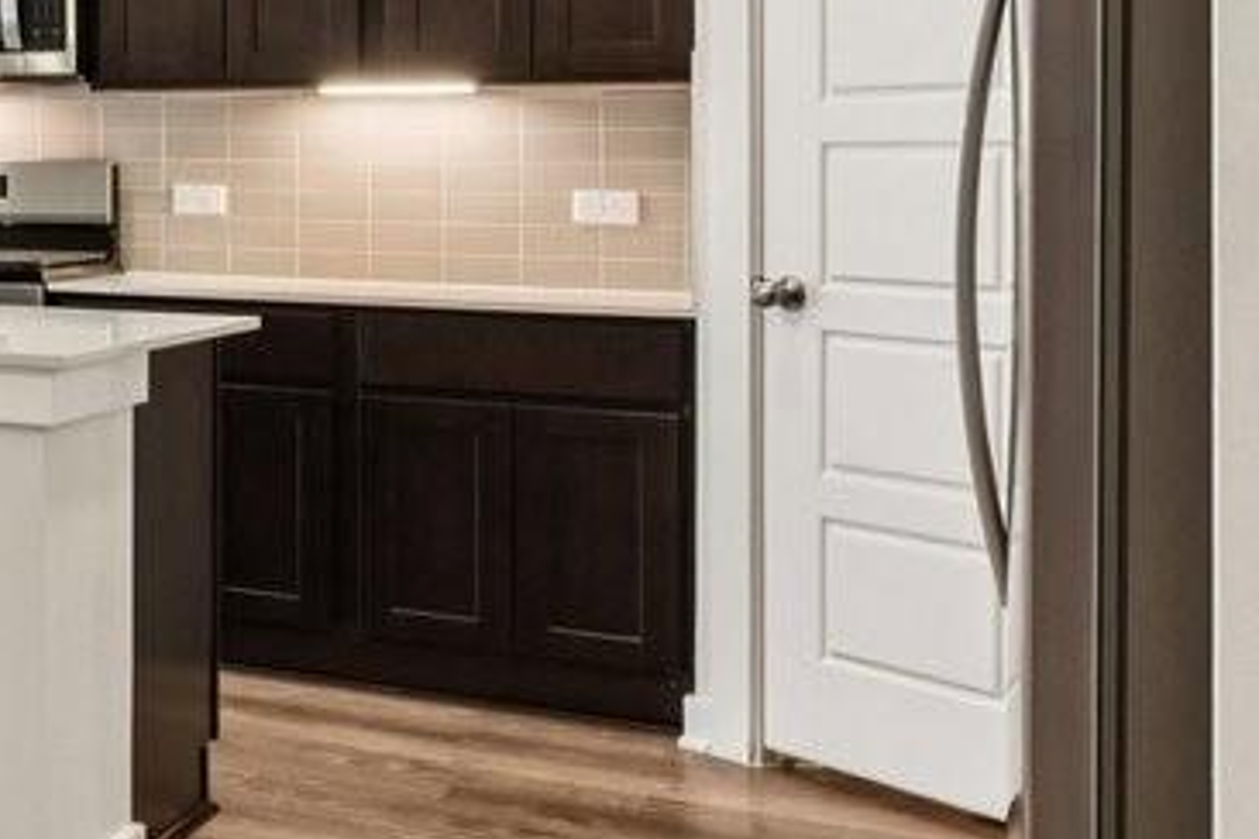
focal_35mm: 62
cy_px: 120
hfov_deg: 21.3
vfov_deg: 21.5
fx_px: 2168
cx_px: -1016
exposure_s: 1/20
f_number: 8
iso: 400
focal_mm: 14
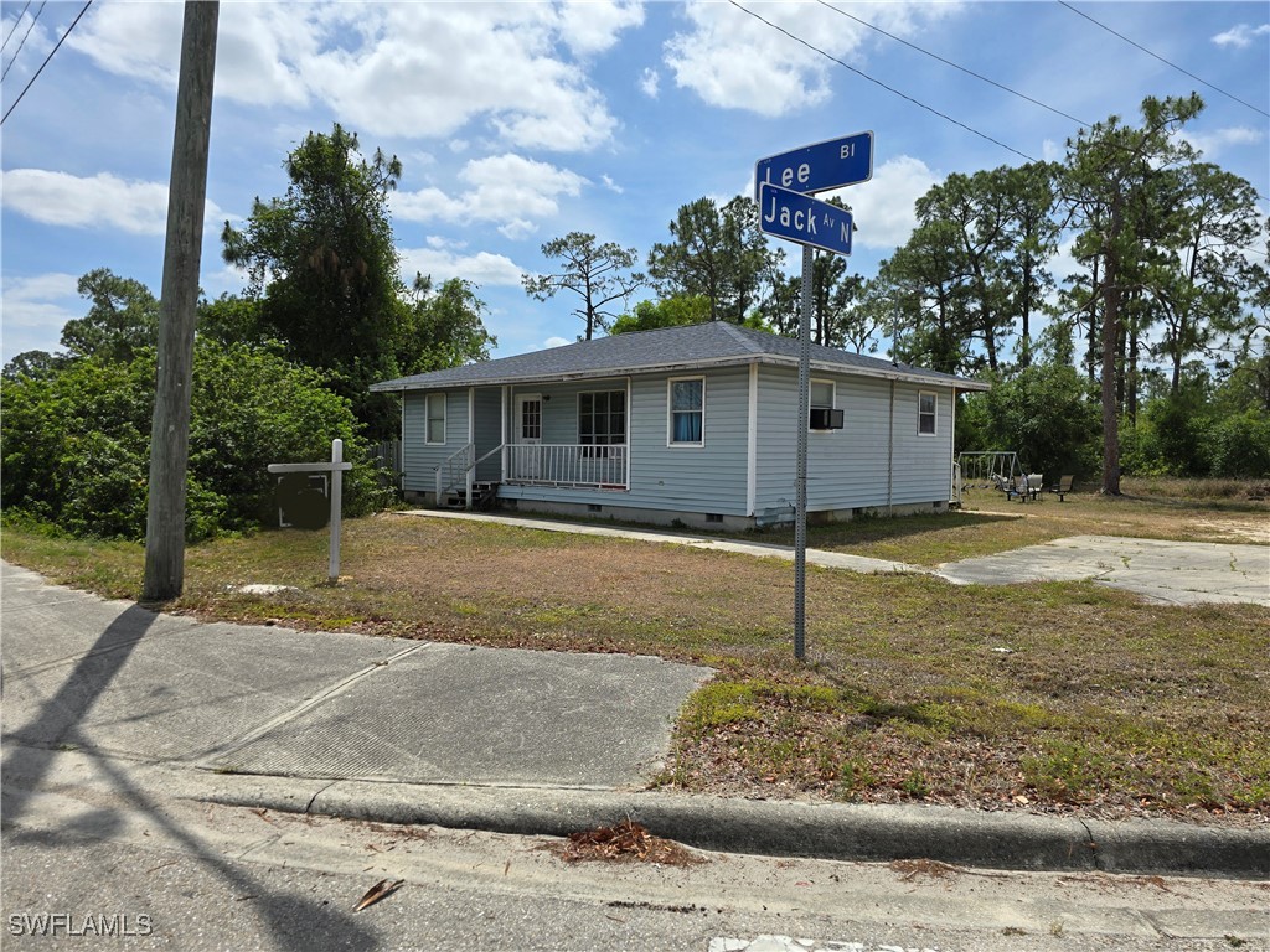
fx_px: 844
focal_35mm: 23
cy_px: 476
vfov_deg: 58.9
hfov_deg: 73.9
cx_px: 635
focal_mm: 6.3
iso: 12
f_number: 1.7
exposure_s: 1/1667
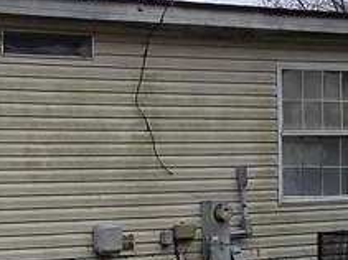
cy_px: 202
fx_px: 794
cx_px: -165
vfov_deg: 18.5
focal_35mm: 79
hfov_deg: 21.1
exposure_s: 1/719
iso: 80
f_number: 2.2
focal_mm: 2.2
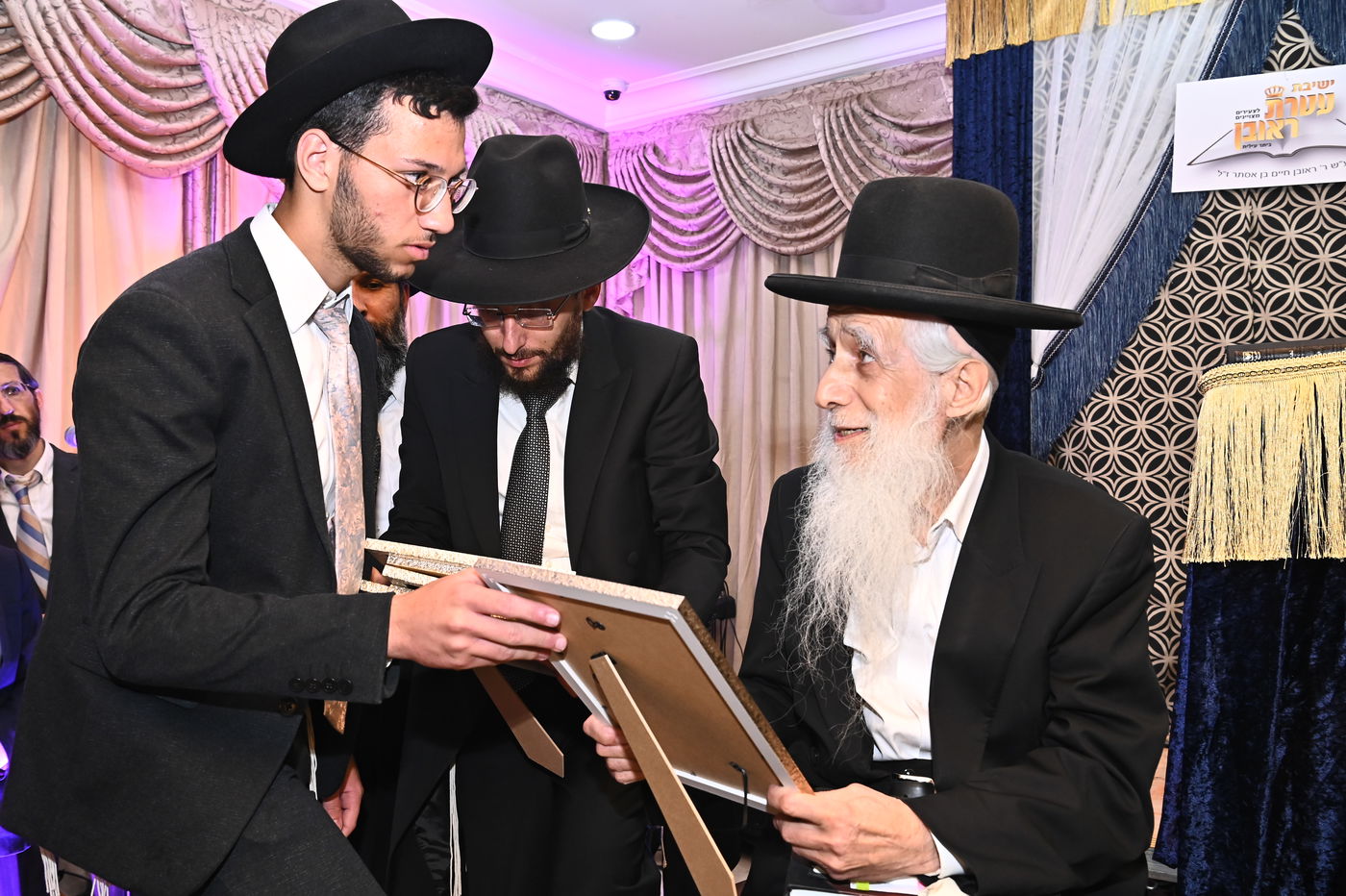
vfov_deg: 41.1
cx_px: 673
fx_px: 1196
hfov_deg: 58.7
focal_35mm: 32
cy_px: 448
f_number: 8
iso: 2000
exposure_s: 1/200
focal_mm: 32
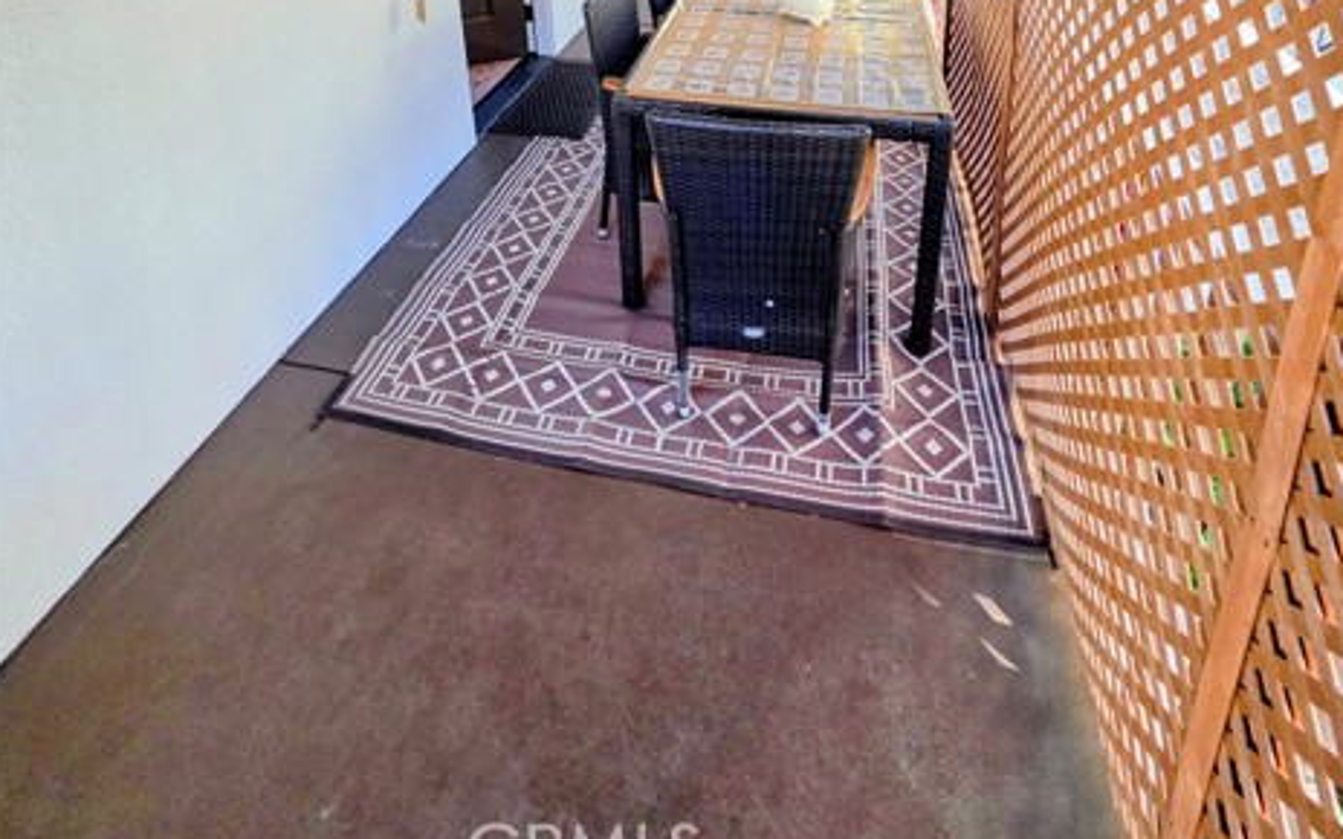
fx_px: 695
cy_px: -35
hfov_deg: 88.0
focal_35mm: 19
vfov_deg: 48.6
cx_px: 680
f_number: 1.9
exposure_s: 1/359
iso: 400
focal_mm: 2.2
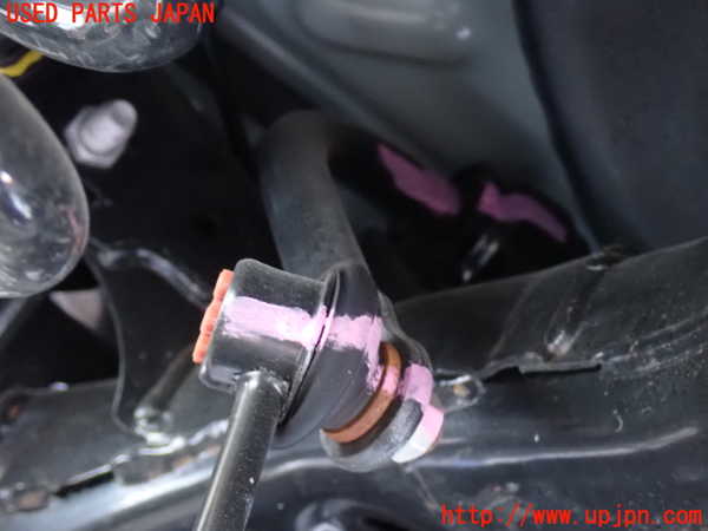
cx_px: 354
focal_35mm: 62
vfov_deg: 23.7
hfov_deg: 31.2
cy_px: 266
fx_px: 1268
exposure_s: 1/6
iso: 1600
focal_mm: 11.09
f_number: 3.6
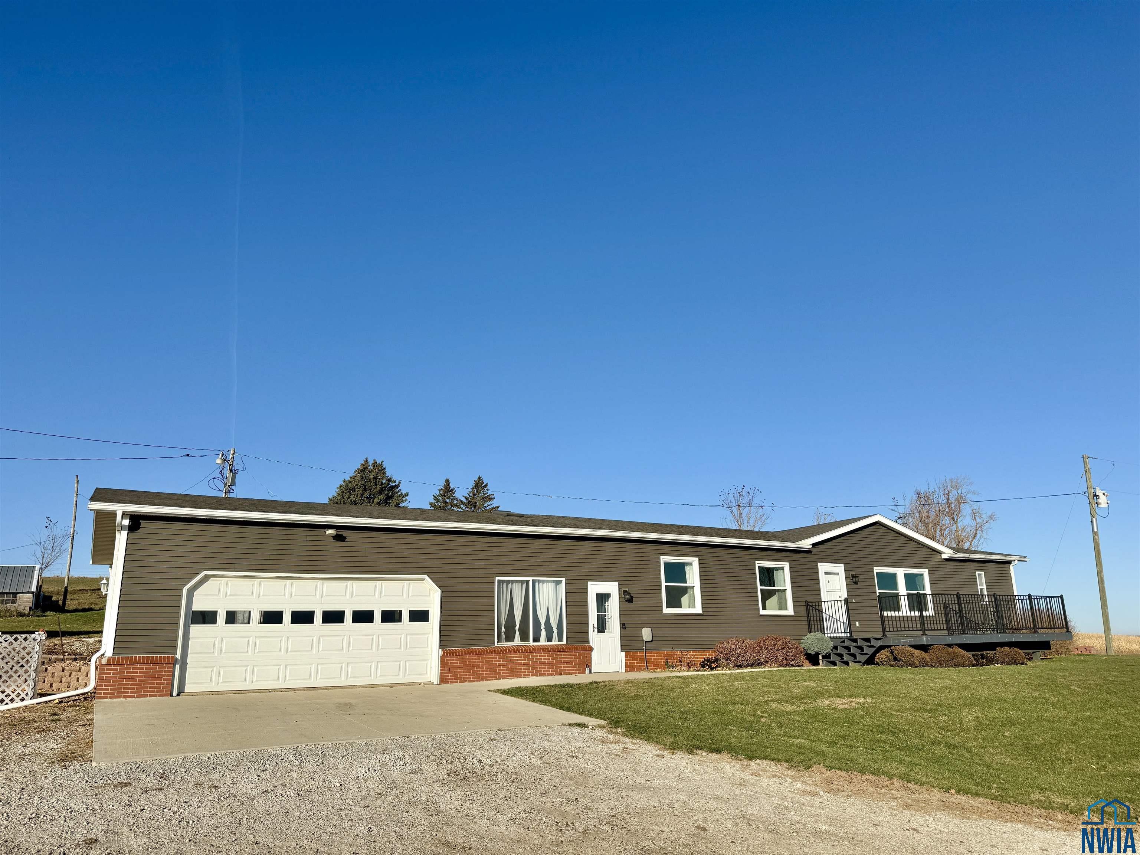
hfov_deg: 71.6
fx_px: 790
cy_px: 428
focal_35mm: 24
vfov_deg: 56.8
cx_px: 570
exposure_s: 1/6711
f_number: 1.78
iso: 80
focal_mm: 6.76
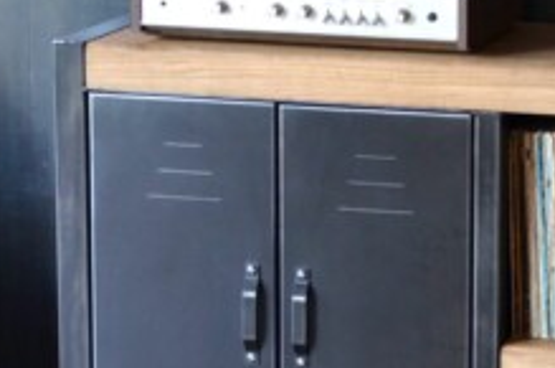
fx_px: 2692
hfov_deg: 11.7
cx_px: 527
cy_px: 198
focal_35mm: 175
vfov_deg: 7.8
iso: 800
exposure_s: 1/125
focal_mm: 40
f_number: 2.8
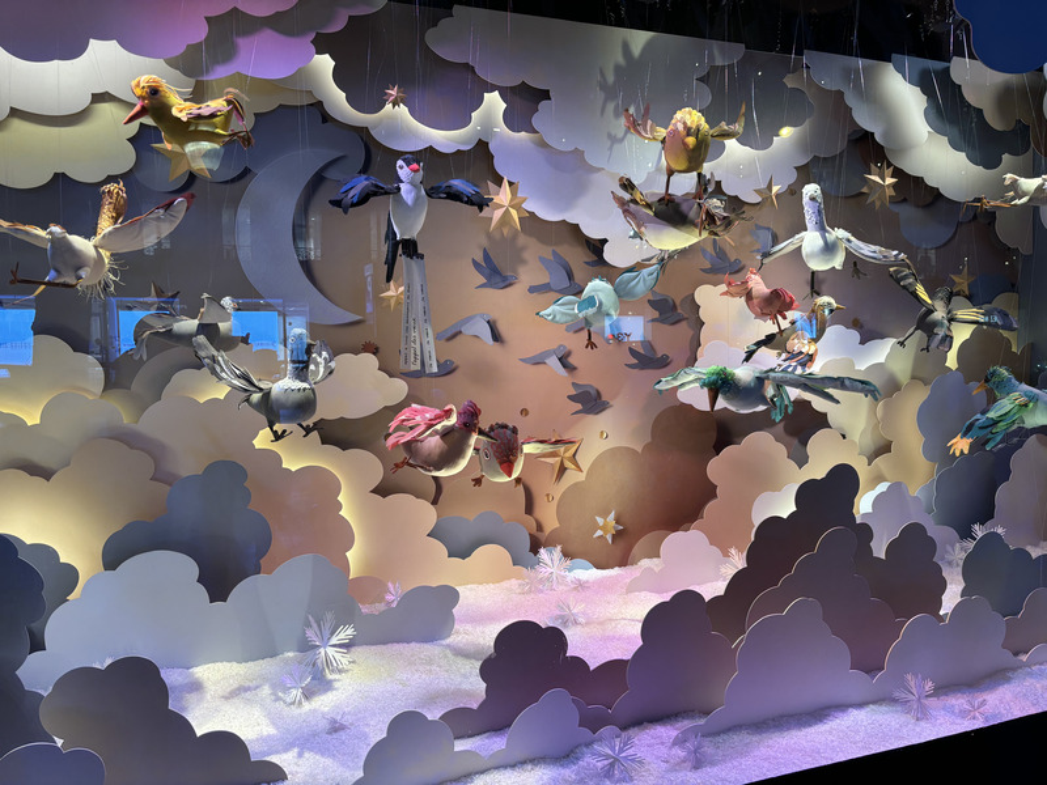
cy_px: 392
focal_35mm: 26
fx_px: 786
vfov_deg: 53.1
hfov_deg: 67.3
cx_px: 524
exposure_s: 1/120
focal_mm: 5.96
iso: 64
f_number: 1.6
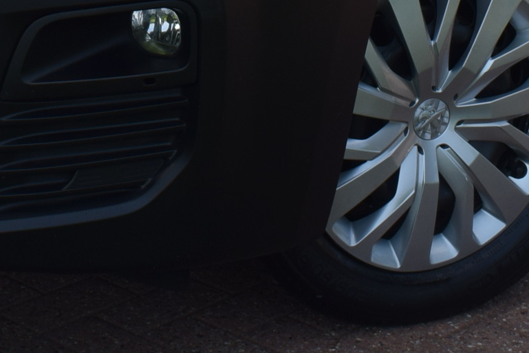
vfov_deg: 9.3
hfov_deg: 14.6
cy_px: -289
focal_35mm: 140
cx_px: 140
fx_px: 2059
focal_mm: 24
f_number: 9
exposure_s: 1/320
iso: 200
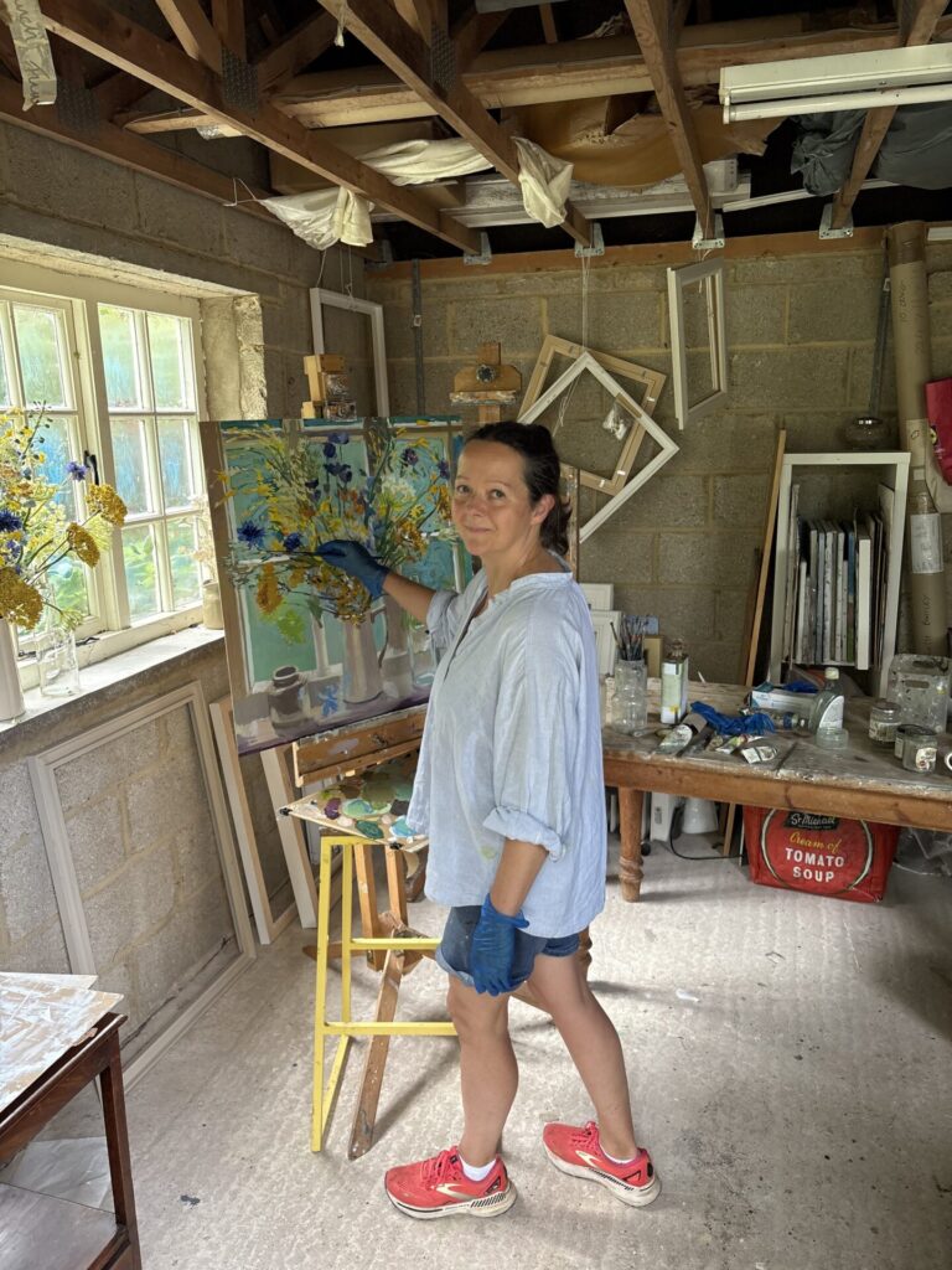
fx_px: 953
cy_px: 635
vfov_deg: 67.3
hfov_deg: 53.1
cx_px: 476
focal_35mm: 26
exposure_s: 1/61
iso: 125
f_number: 1.6
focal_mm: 5.96
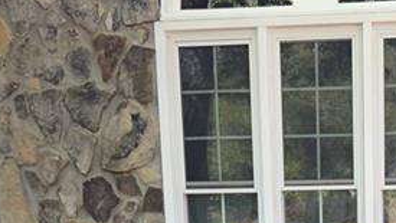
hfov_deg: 22.7
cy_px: 417
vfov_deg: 12.0
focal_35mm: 92
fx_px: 967
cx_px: 346
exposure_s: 1/122
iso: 40
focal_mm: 3
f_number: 1.8
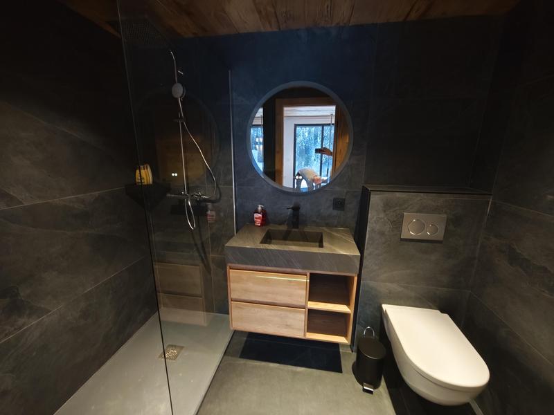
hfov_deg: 102.1
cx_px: 277
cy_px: 208
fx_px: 224
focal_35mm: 14
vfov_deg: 85.7
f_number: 2.2
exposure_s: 1/16.7
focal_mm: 2.16
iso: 3200
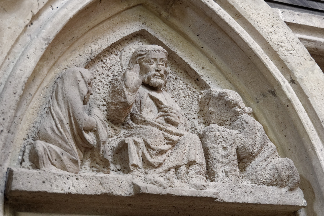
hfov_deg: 25.7
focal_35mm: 79
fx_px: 711
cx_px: 162
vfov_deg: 17.3
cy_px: 108
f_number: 4.5
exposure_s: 1/20
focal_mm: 53
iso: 1600
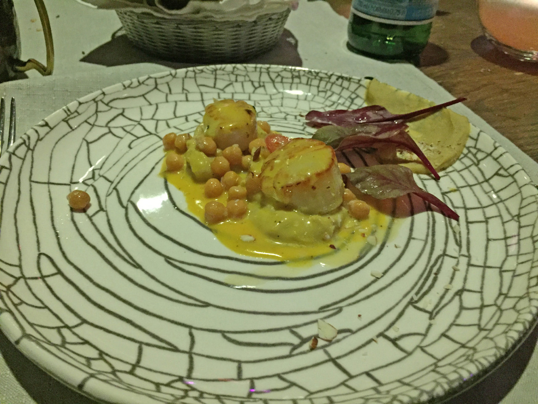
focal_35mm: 29
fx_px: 451
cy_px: 202
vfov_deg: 48.2
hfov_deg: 61.7
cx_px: 269
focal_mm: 4.15
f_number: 2.2
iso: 640
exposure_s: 1/17
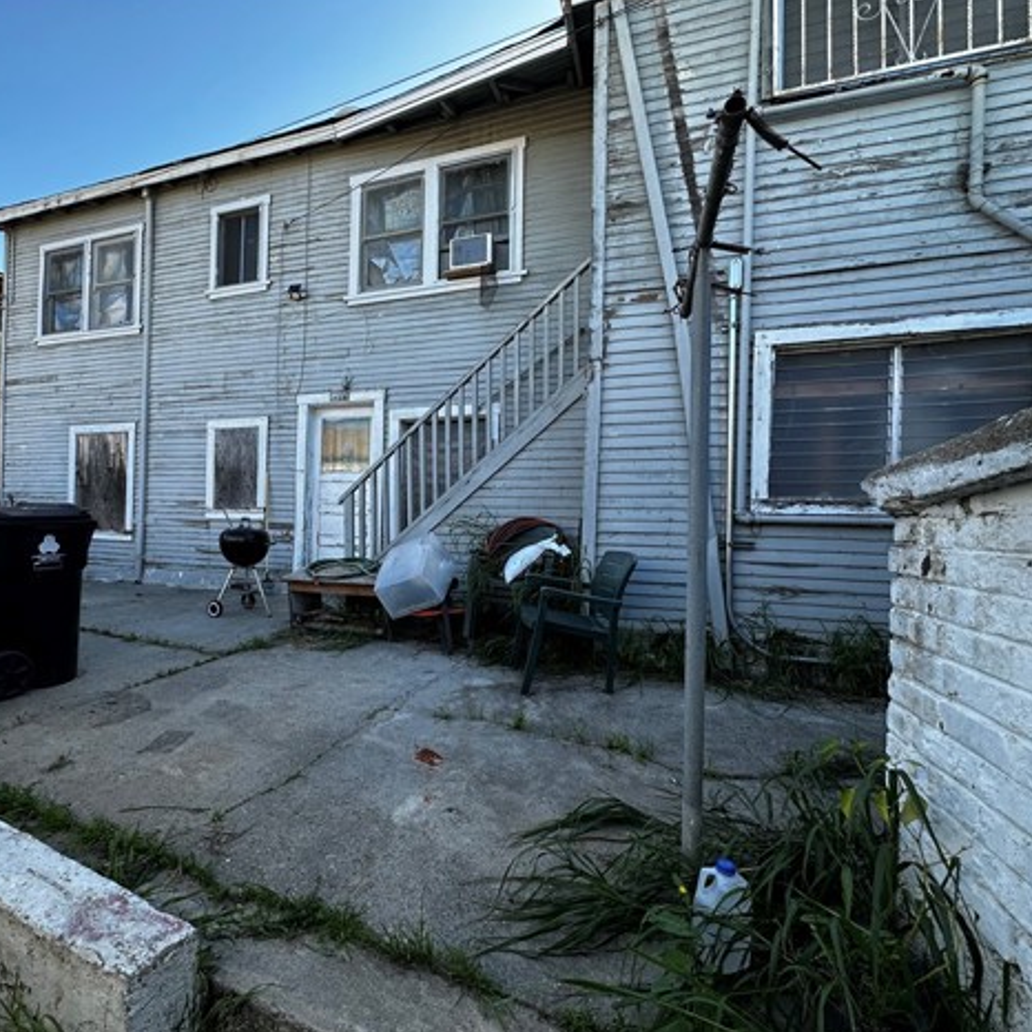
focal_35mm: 17
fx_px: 573
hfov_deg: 82.6
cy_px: 514
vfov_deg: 84.0
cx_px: 396
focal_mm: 2.22
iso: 40
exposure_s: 1/307
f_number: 2.2
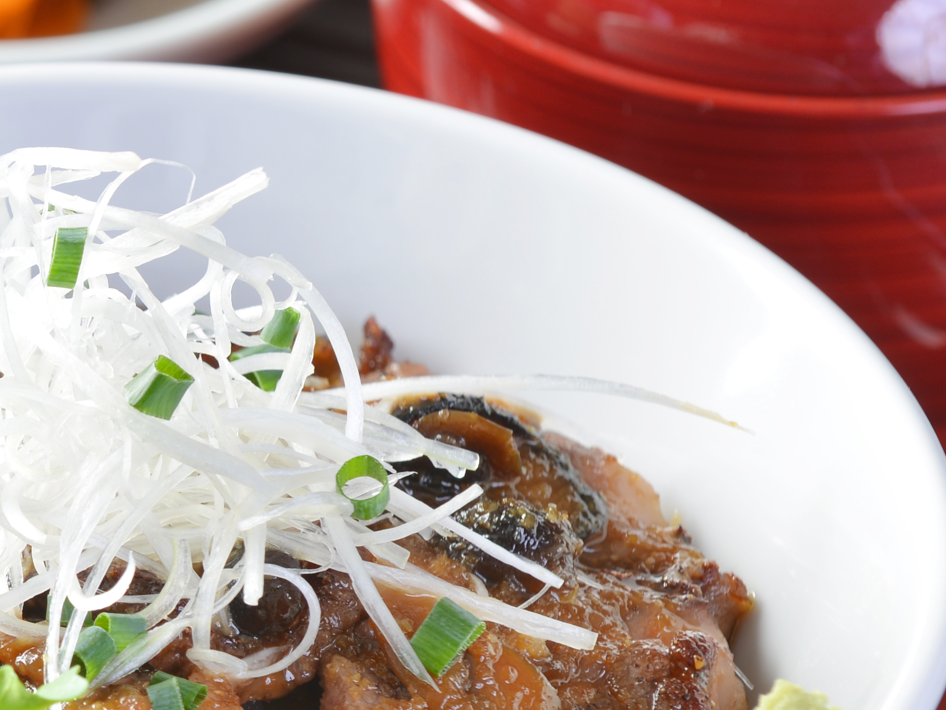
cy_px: 426
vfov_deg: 2.5
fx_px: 16206
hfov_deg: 3.3
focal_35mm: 593
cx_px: -358
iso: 100
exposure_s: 1/80
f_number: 11
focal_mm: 200
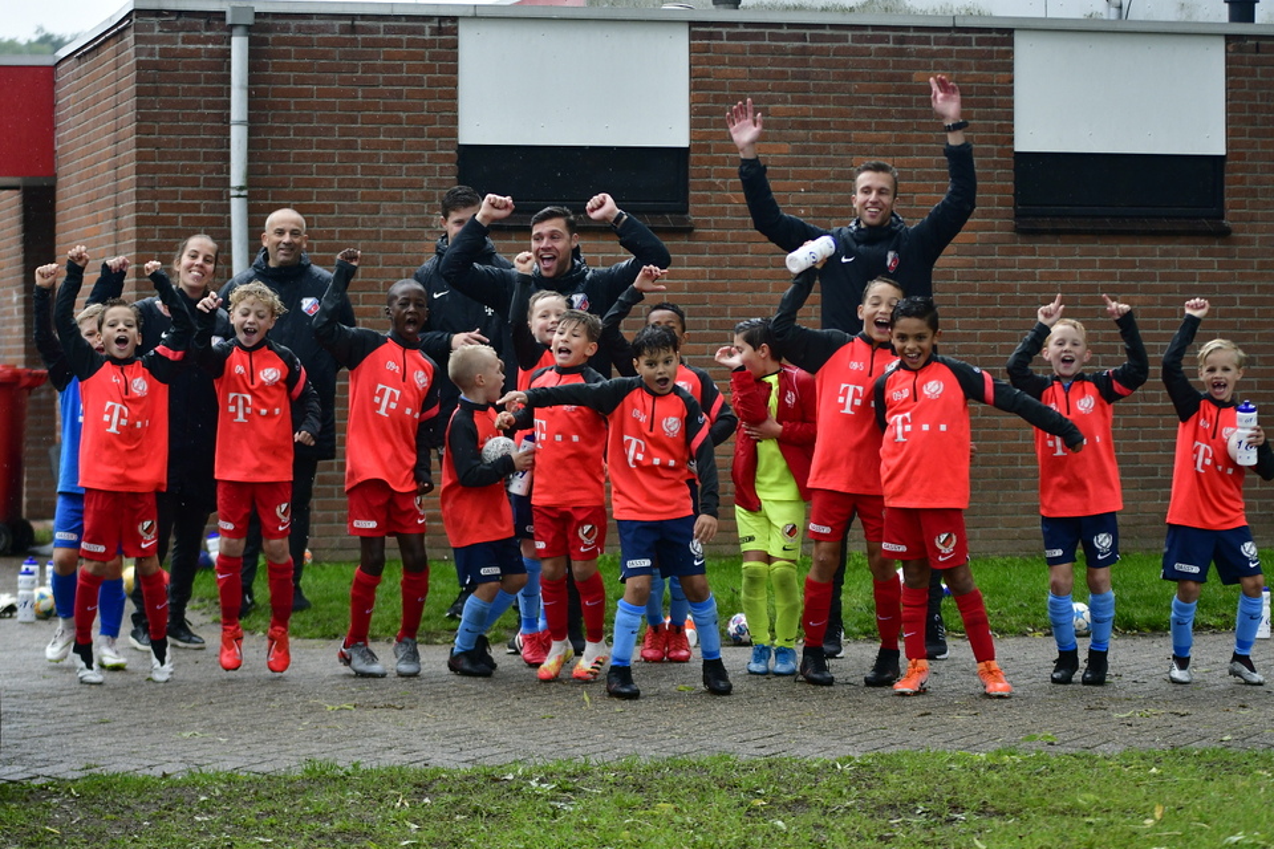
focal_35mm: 105
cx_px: 637
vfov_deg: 13.0
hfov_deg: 19.5
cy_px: 424
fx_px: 3716
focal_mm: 70
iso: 900
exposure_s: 1/1250
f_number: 2.8
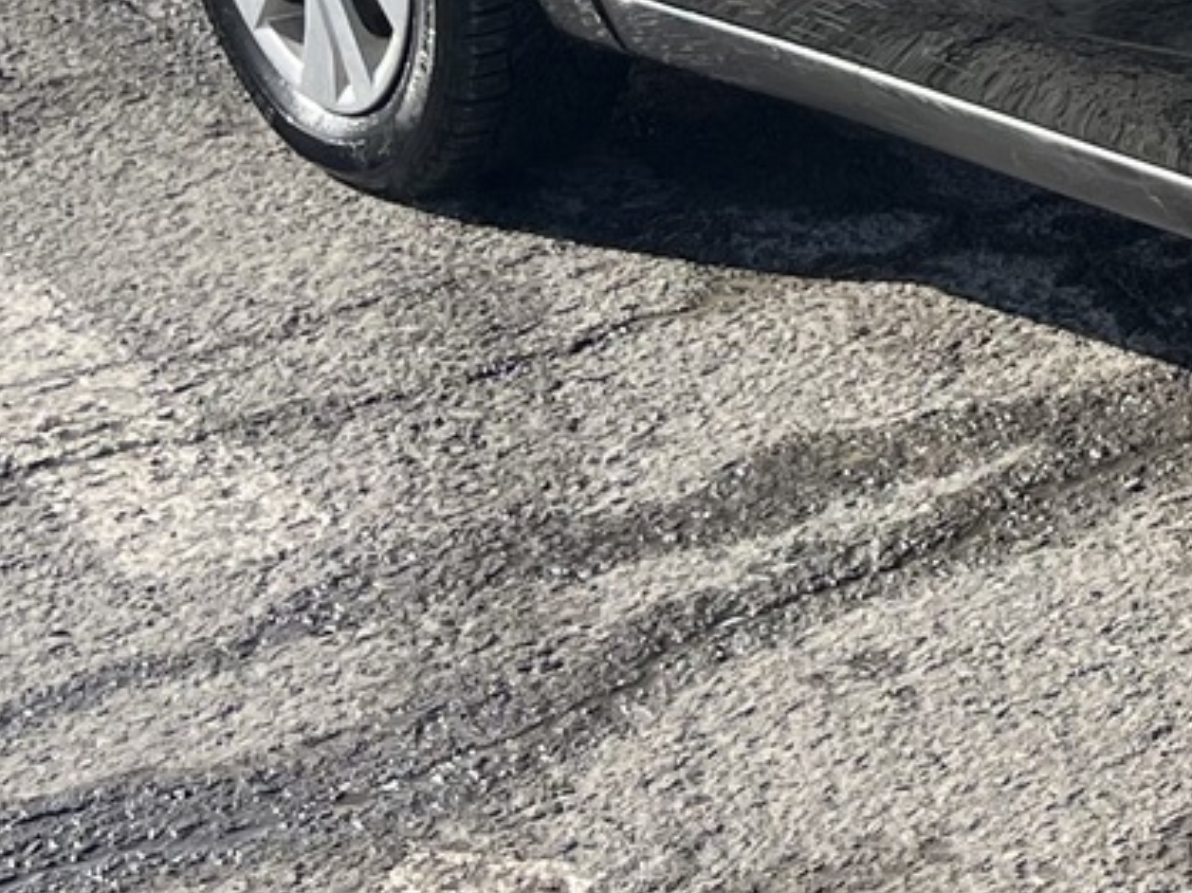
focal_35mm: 127
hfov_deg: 13.4
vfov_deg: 11.2
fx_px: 4372
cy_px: -424
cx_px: 2350
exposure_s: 1/2101
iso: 50
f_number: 1.6
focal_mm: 5.1
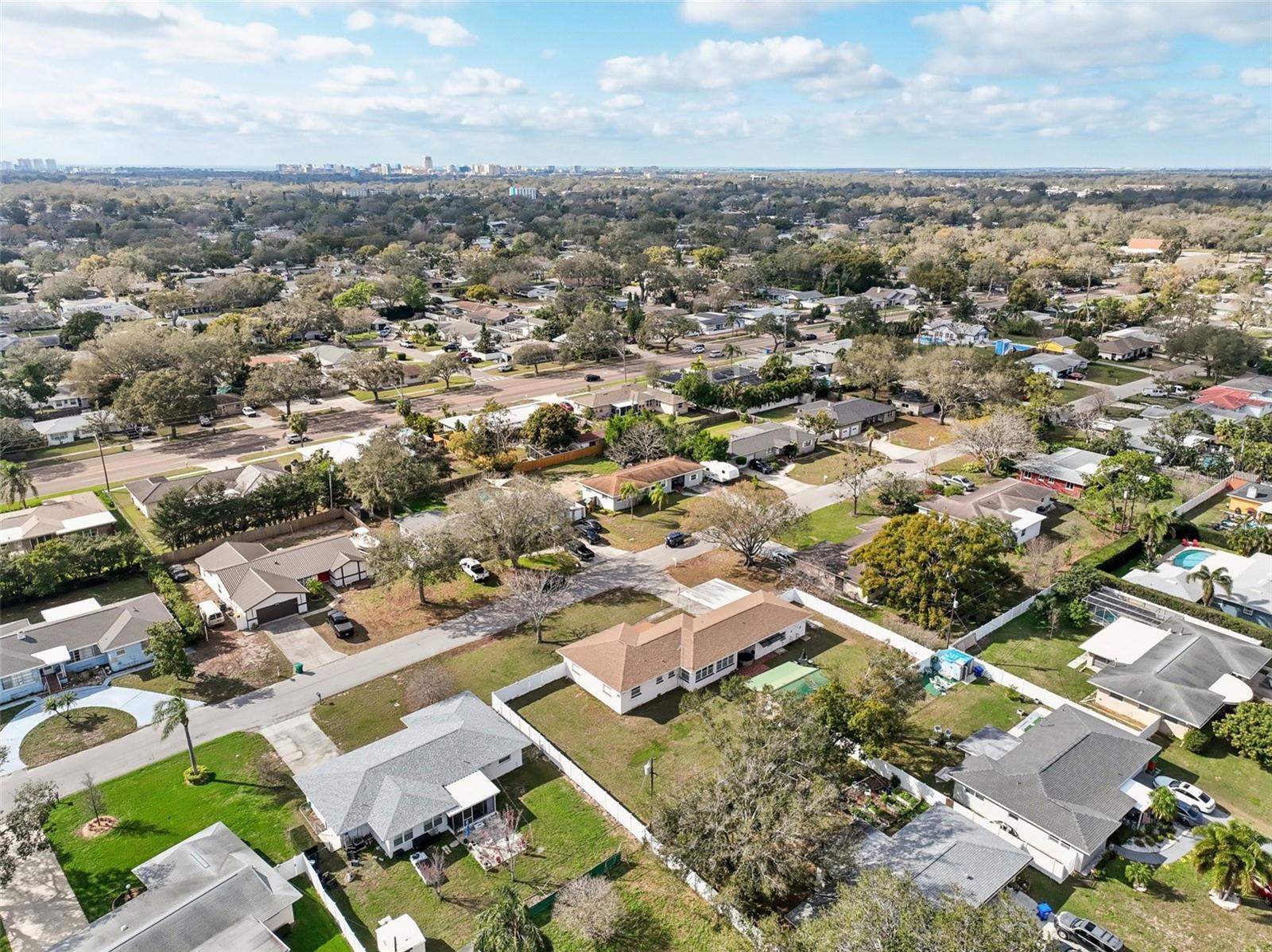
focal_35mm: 24
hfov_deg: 71.6
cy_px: 476
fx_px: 881
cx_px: 636
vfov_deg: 56.8
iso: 400
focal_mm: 12.3
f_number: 2.8
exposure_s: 1/4000
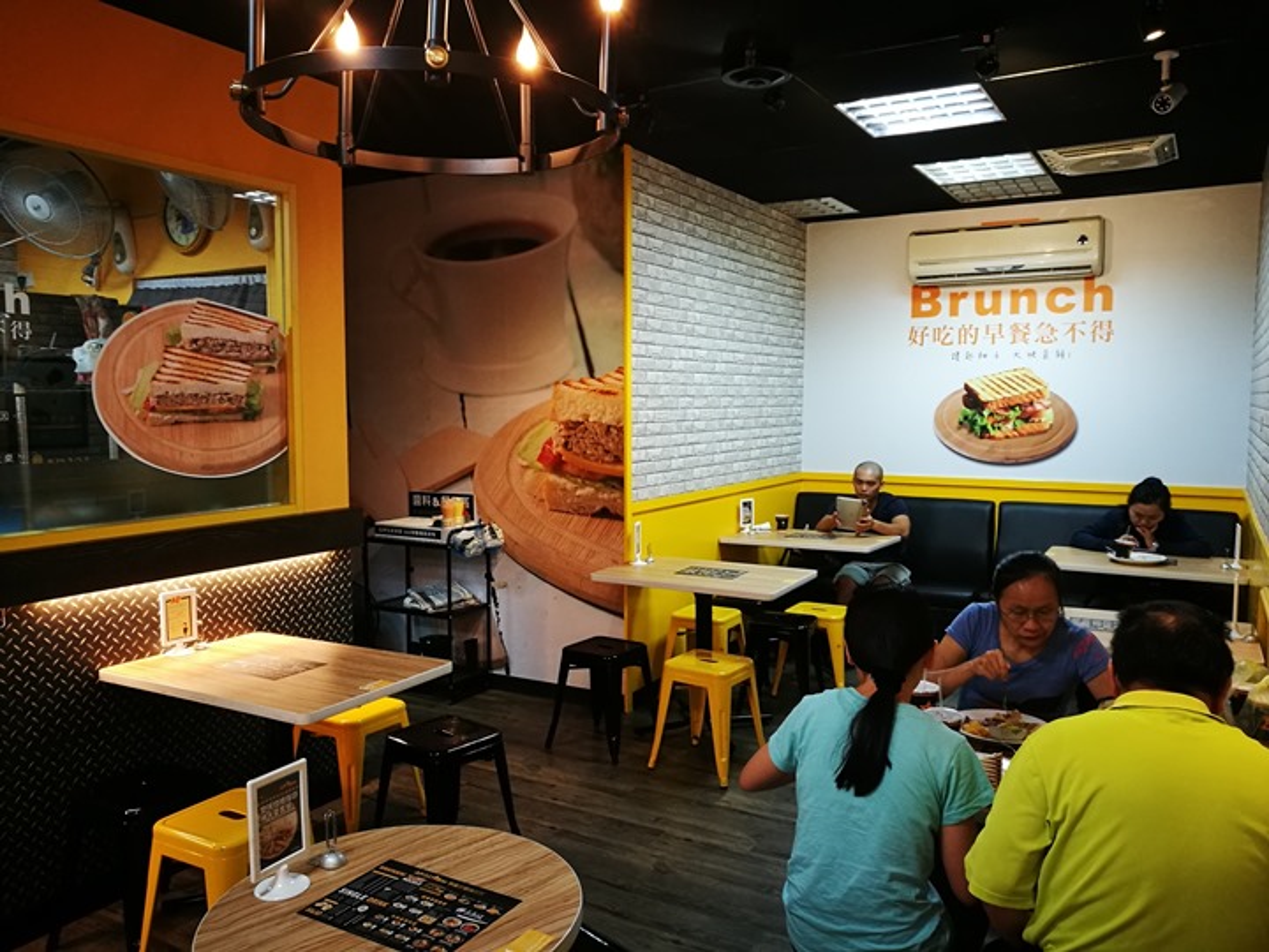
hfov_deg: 65.3
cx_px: 634
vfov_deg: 51.4
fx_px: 990
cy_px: 476
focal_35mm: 27
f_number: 2.2
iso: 250
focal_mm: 4.5
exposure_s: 1/30
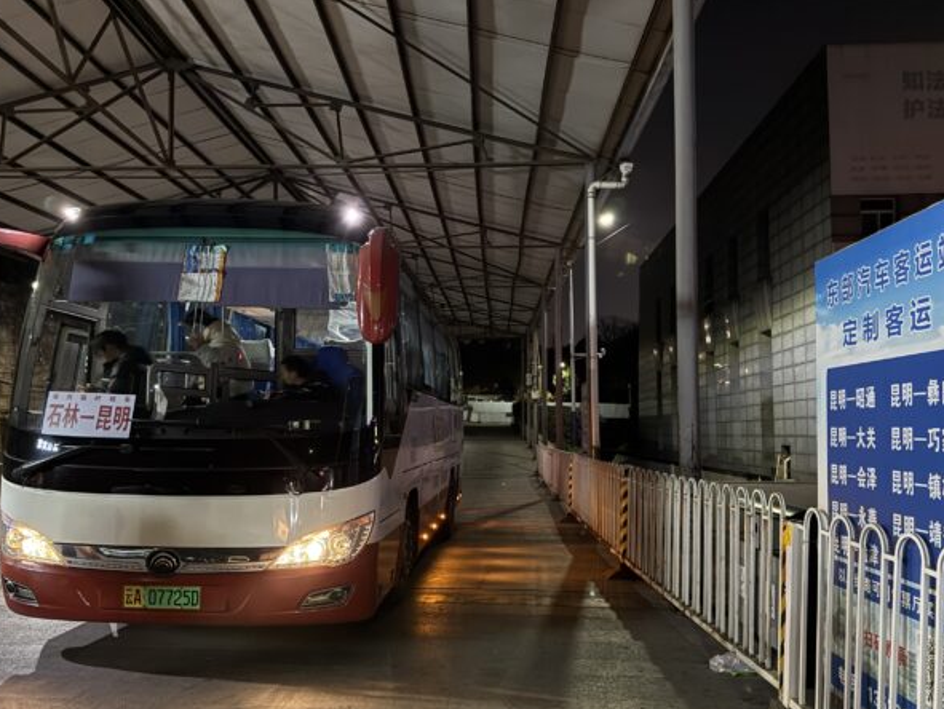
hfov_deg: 63.4
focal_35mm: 28
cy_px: 407
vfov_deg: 49.6
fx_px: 764
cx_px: 476
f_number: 1.78
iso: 1250
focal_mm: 6.76
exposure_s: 1/30
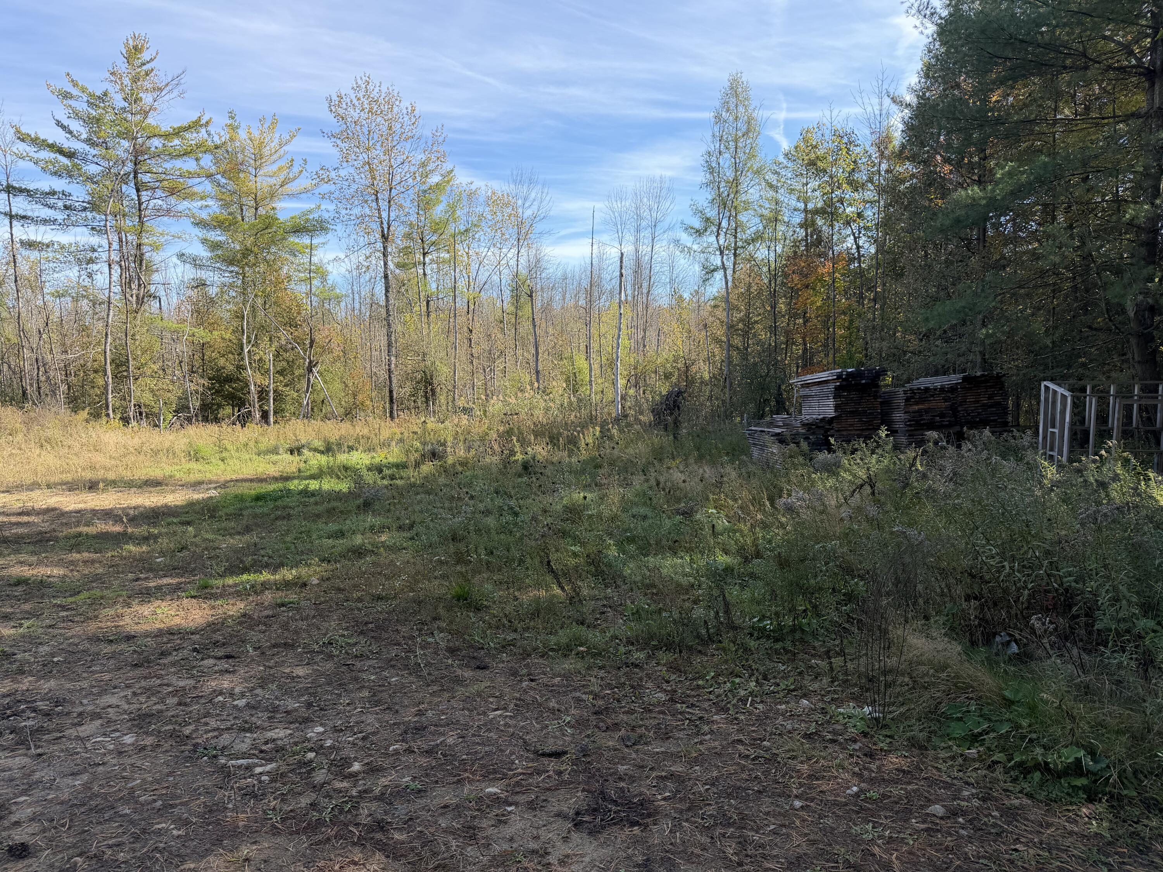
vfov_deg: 56.8
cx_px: 582
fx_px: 806
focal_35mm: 24
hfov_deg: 71.6
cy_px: 436
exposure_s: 1/1812
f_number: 1.78
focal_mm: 6.76
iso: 100
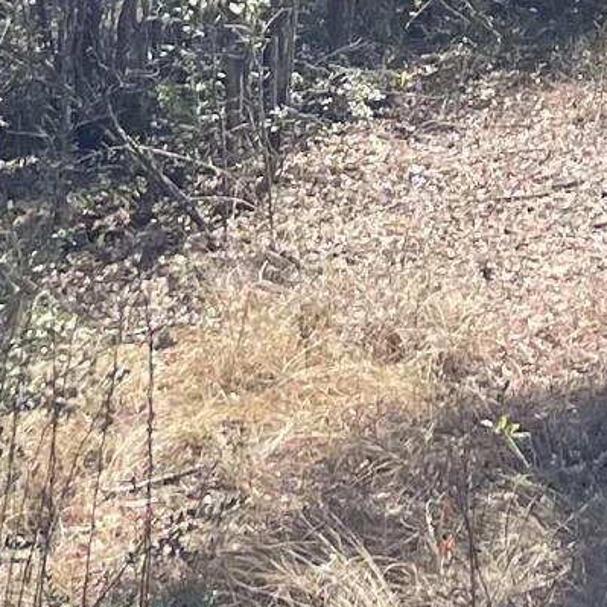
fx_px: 3293
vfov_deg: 10.0
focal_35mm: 166
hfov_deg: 10.4
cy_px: -470
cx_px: 709
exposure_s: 1/1513
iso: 32
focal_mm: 5.1
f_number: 1.6
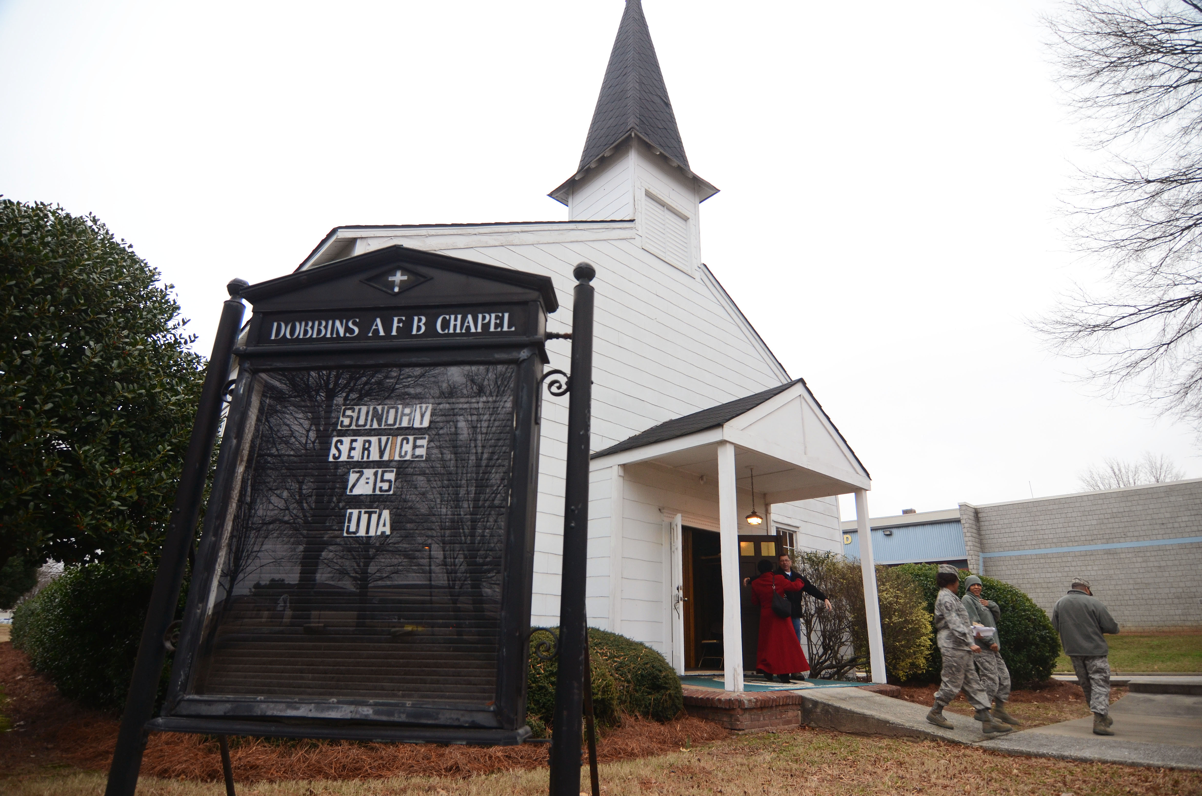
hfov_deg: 90.1
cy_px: 398
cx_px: 601
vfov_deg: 67.1
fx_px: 600
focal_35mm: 18
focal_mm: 12
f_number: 4
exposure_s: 1/60
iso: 400
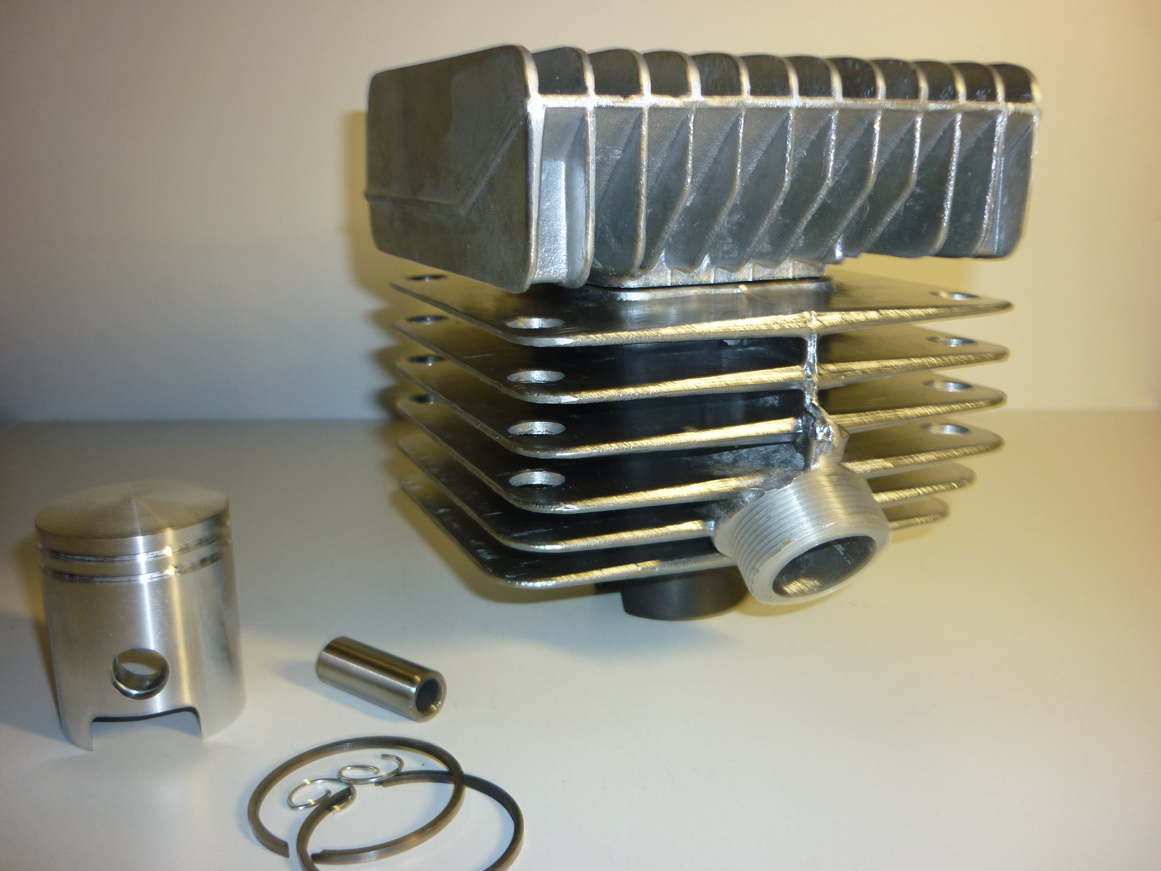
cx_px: 580
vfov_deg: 42.9
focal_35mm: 33
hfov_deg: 55.4
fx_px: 1107
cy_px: 436
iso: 100
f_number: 2.8
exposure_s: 1/30
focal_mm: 5.5
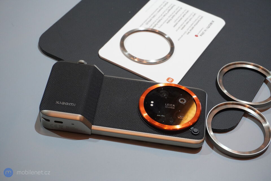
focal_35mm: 75
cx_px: 136
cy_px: 90
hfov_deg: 27.0
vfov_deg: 18.2
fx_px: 565
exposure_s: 1/160
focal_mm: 50
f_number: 6.3
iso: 1600
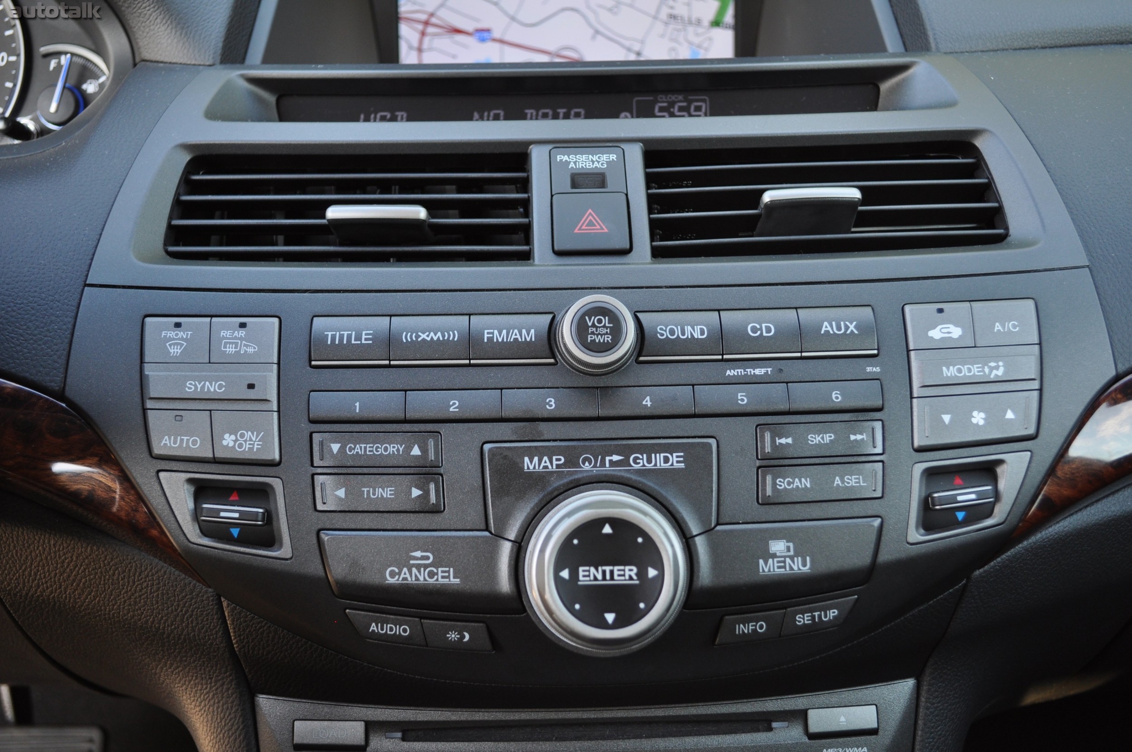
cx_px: 566
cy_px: 376
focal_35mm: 42
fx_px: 1319
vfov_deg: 31.8
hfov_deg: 46.4
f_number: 4.5
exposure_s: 1/80
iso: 400
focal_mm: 28
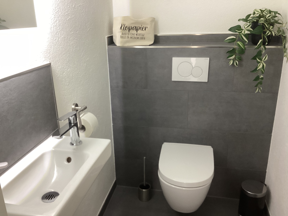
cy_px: 108
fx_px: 258
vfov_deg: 45.4
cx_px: 144
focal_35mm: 31
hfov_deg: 58.4
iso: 200
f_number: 2.4
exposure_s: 1/60
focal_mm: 3.3
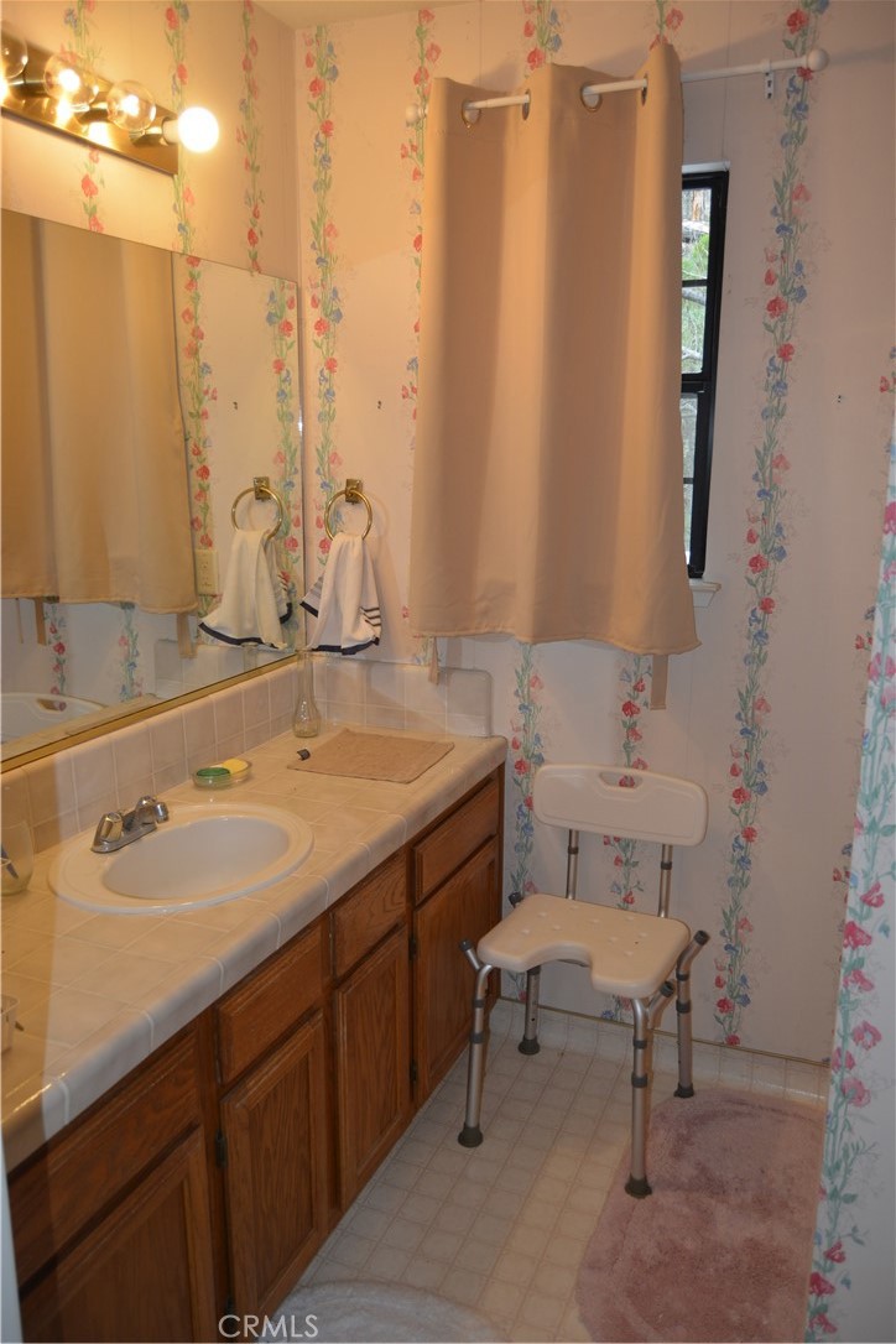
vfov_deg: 67.4
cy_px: 672
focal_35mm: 27
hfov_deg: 47.9
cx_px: 448
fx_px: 1008
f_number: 3.5
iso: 280
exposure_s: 1/125
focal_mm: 18
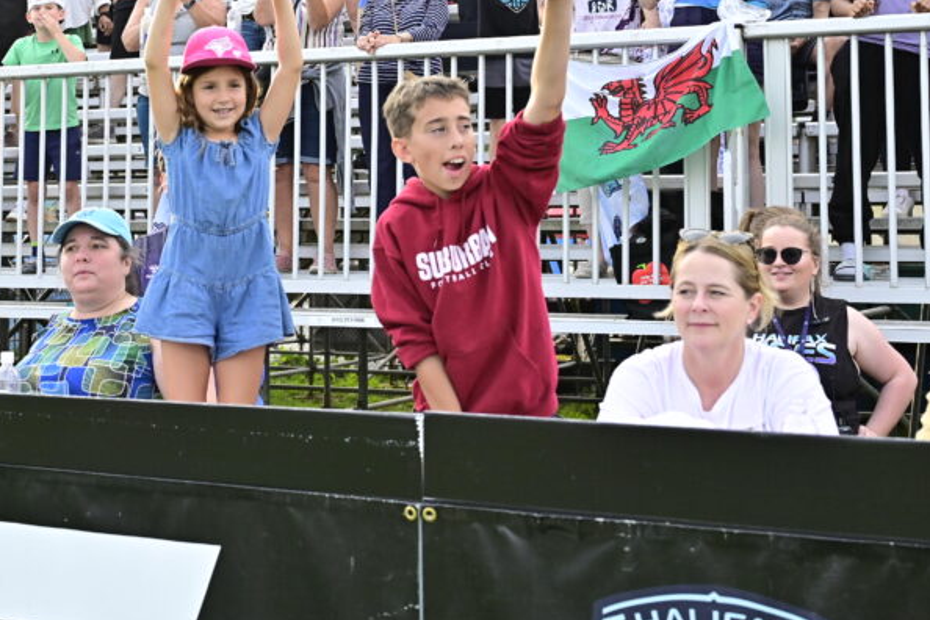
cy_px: 107
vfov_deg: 20.9
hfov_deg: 30.9
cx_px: 244
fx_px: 1653
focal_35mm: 64
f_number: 4
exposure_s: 1/1600
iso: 1000
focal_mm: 38
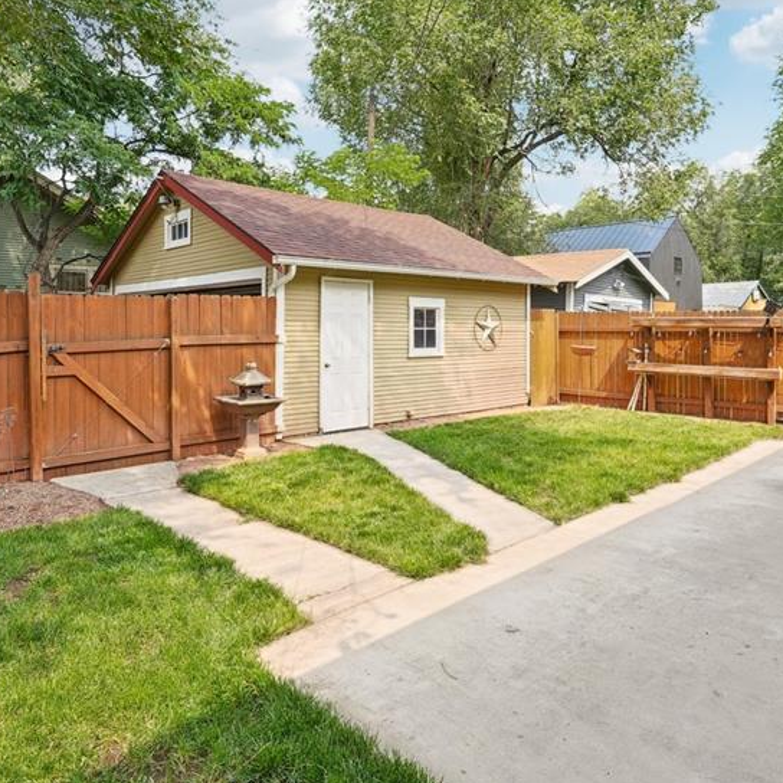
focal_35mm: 24
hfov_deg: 65.0
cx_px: 374
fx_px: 614
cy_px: 325
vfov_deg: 64.6
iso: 800
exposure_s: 1/125
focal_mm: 10
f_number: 8
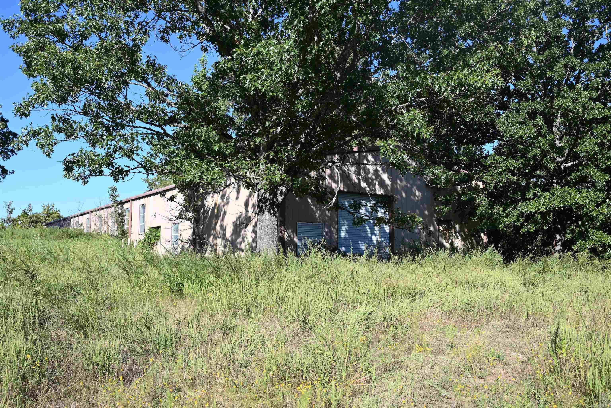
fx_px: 560
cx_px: 306
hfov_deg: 57.2
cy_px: 204
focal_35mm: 33
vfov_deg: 40.0
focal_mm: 33
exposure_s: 1/250
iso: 100
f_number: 5.6
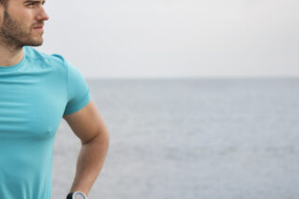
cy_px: 96
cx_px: 87
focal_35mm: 99
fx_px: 822
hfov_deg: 20.5
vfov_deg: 13.8
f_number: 2.8
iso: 100
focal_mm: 52
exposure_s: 1/1600
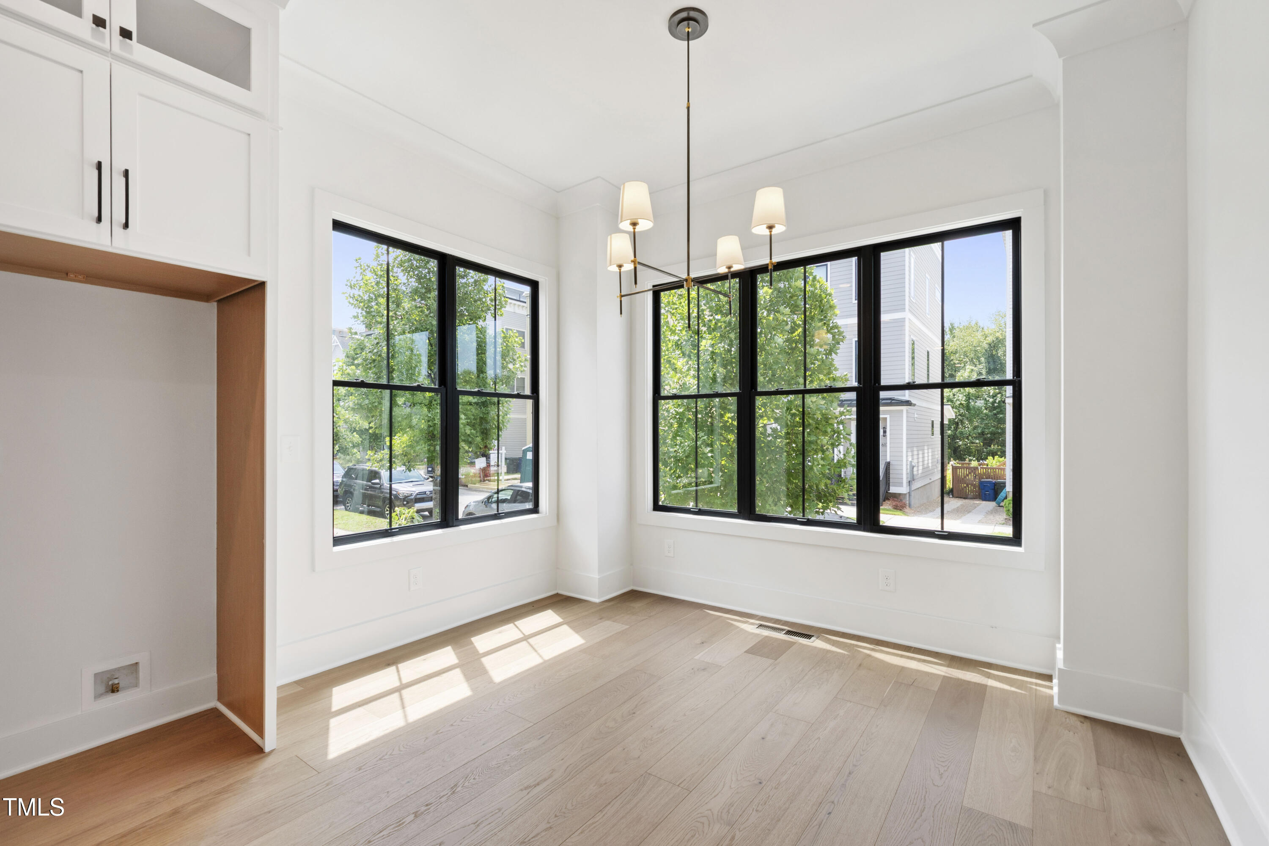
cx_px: 634
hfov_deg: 100.4
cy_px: 423
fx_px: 529
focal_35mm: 15
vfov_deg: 77.3
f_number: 8
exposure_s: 1/15
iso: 100
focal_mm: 10
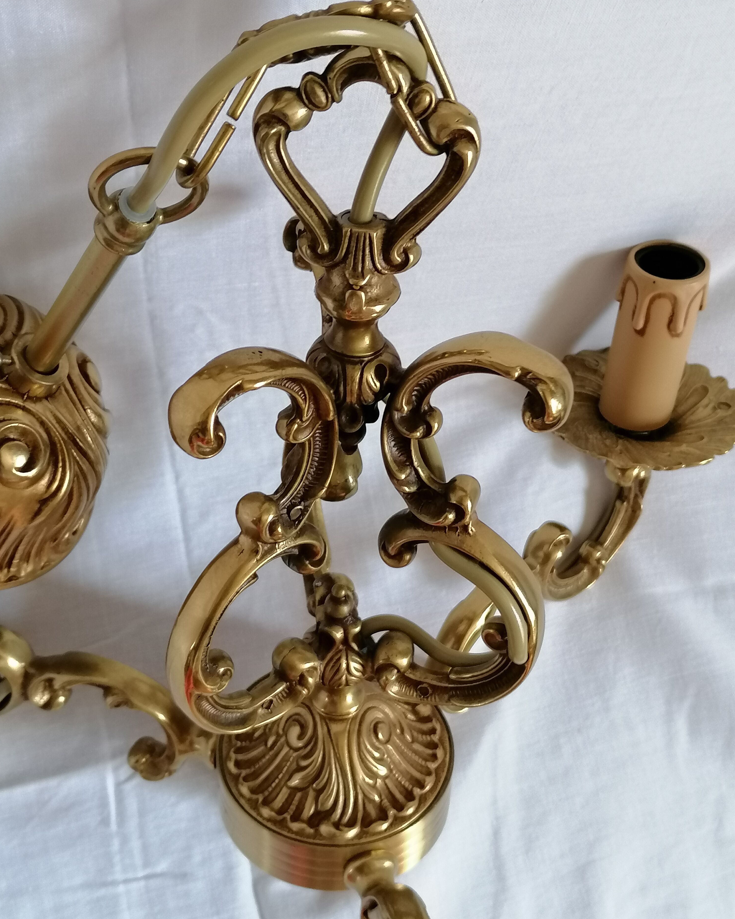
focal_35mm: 44
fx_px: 1197
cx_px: 367
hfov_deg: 34.1
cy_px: 463
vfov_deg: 42.0
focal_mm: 4.75
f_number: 1.8
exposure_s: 1/33.3
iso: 320
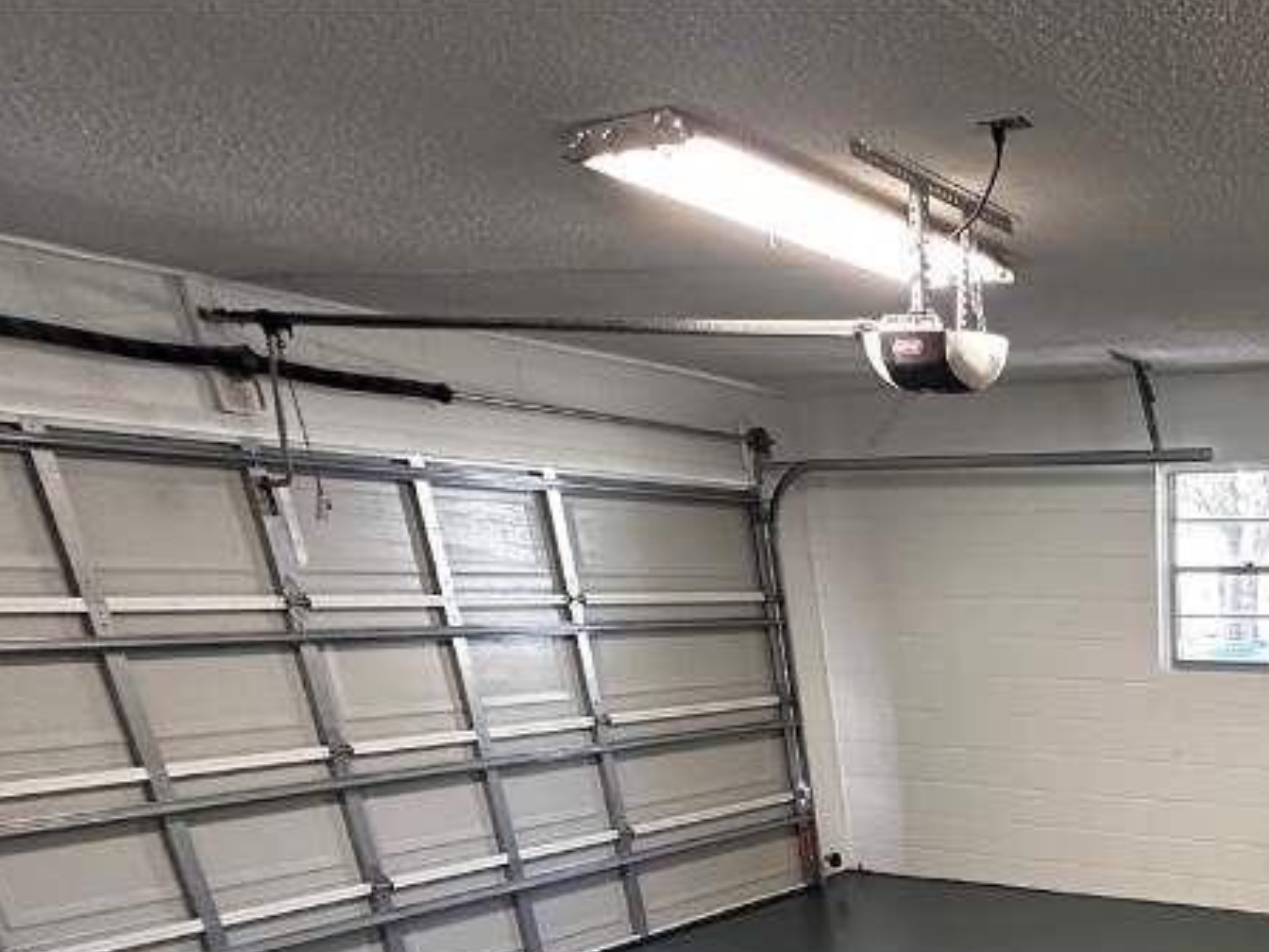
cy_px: 1082
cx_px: 1261
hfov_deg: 47.5
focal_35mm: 32
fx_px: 1173
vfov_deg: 36.3
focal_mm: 2.22
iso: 250
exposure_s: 1/60
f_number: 2.2
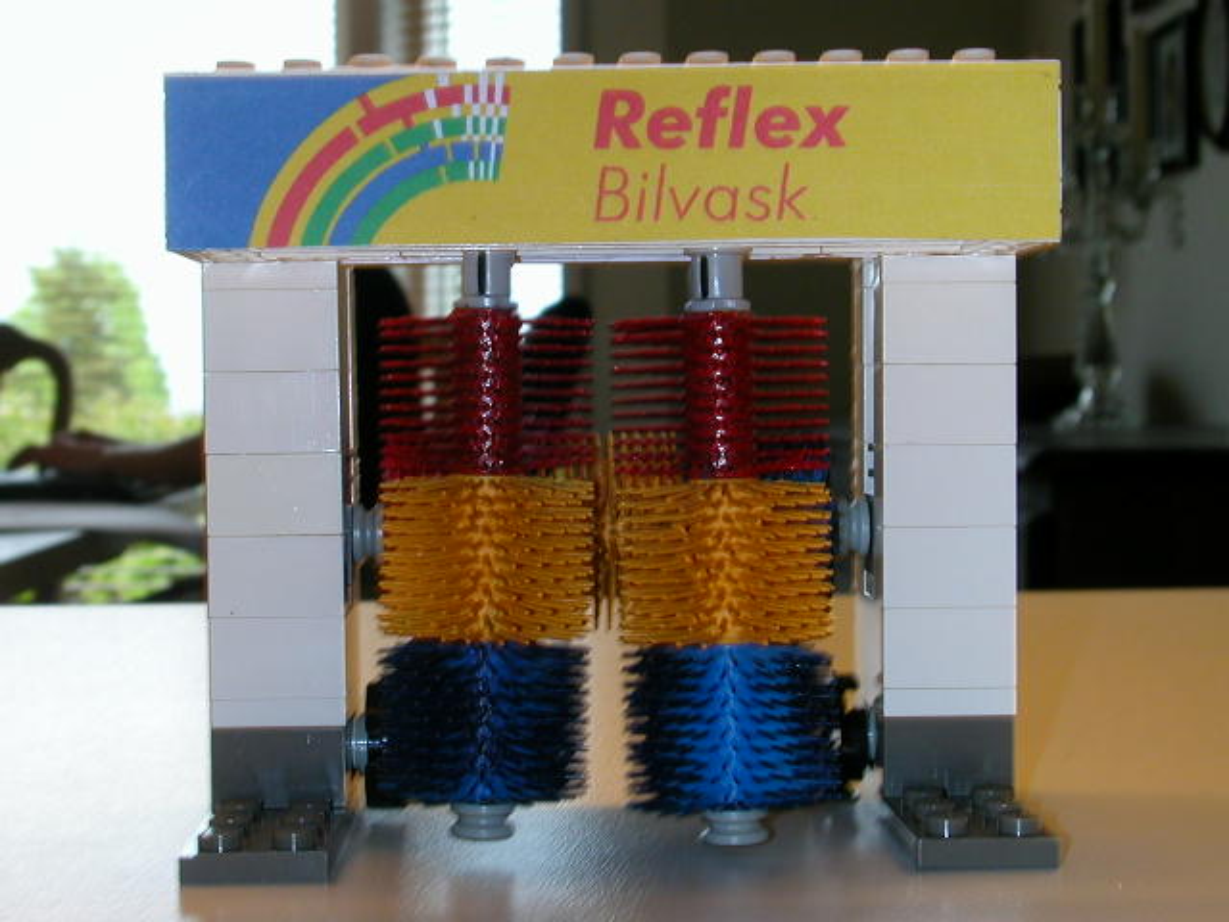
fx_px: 2272
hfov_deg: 30.3
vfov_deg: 22.9
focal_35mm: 64
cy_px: 461
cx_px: 614
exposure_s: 1/30
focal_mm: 9.7
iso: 100
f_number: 5.9
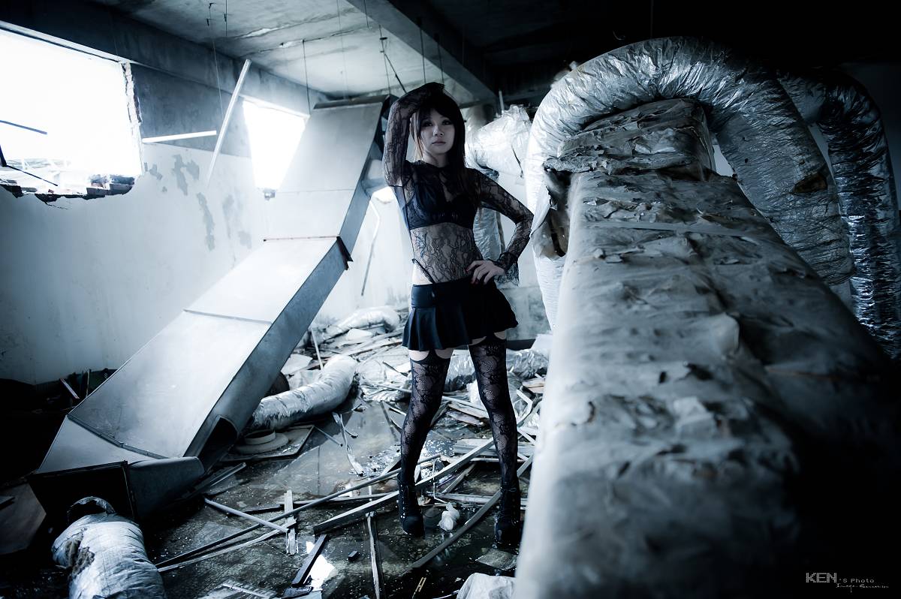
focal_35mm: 24
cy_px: 300
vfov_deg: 53.1
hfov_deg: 73.8
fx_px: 600
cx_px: 450
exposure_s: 1/80
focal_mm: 24
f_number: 2.8
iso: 1000
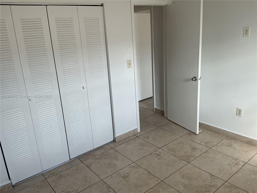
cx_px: 128
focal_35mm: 29
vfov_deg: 48.2
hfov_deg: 61.7
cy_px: 96
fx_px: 215
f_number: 1.8
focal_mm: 3
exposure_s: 1/120
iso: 50
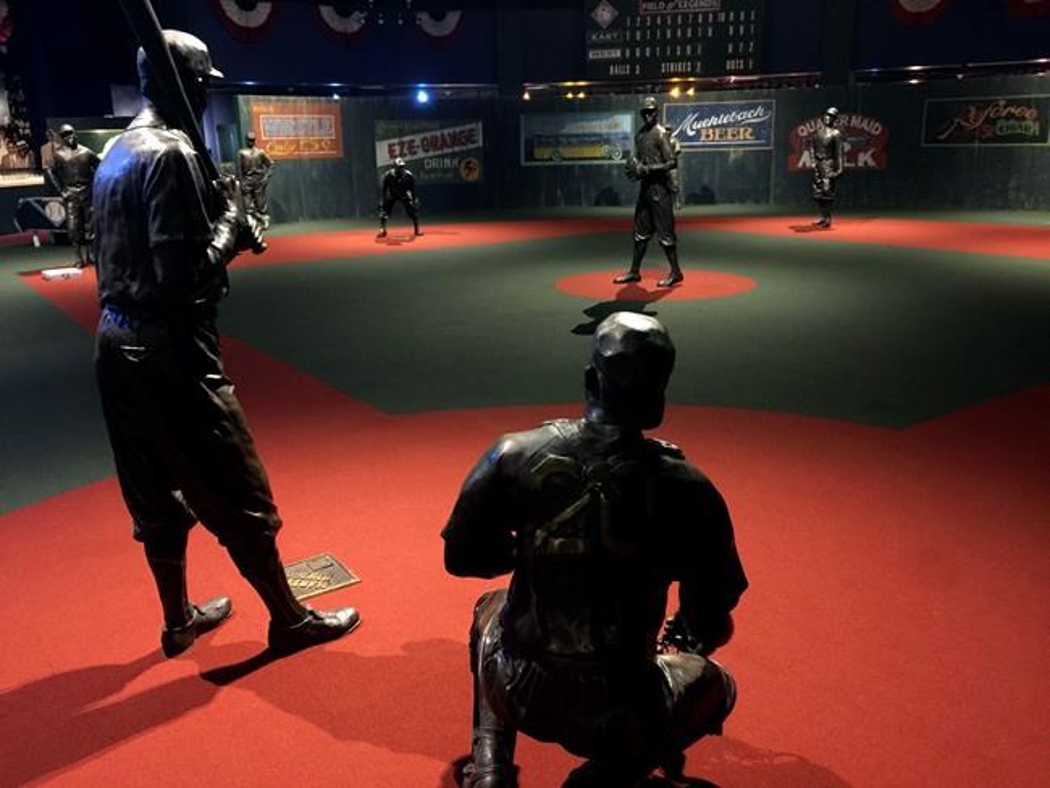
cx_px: 525
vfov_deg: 48.3
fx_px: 880
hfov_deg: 61.6
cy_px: 394
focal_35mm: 29
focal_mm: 4.15
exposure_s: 1/4
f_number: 2.2
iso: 100
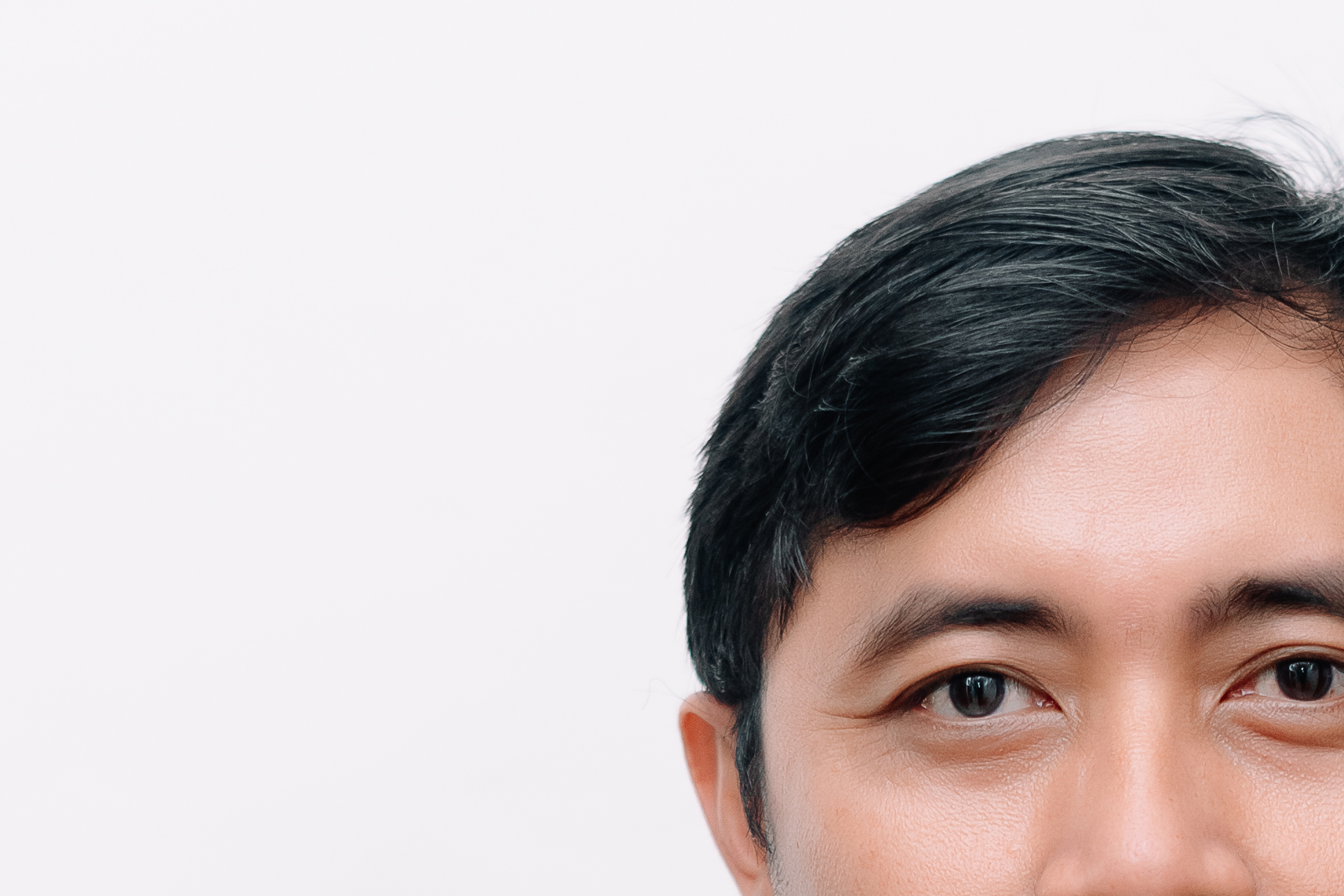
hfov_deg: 13.3
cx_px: 1096
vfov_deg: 8.7
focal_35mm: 154
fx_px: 5749
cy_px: 1273
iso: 400
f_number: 2.2
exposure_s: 1/160
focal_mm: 50
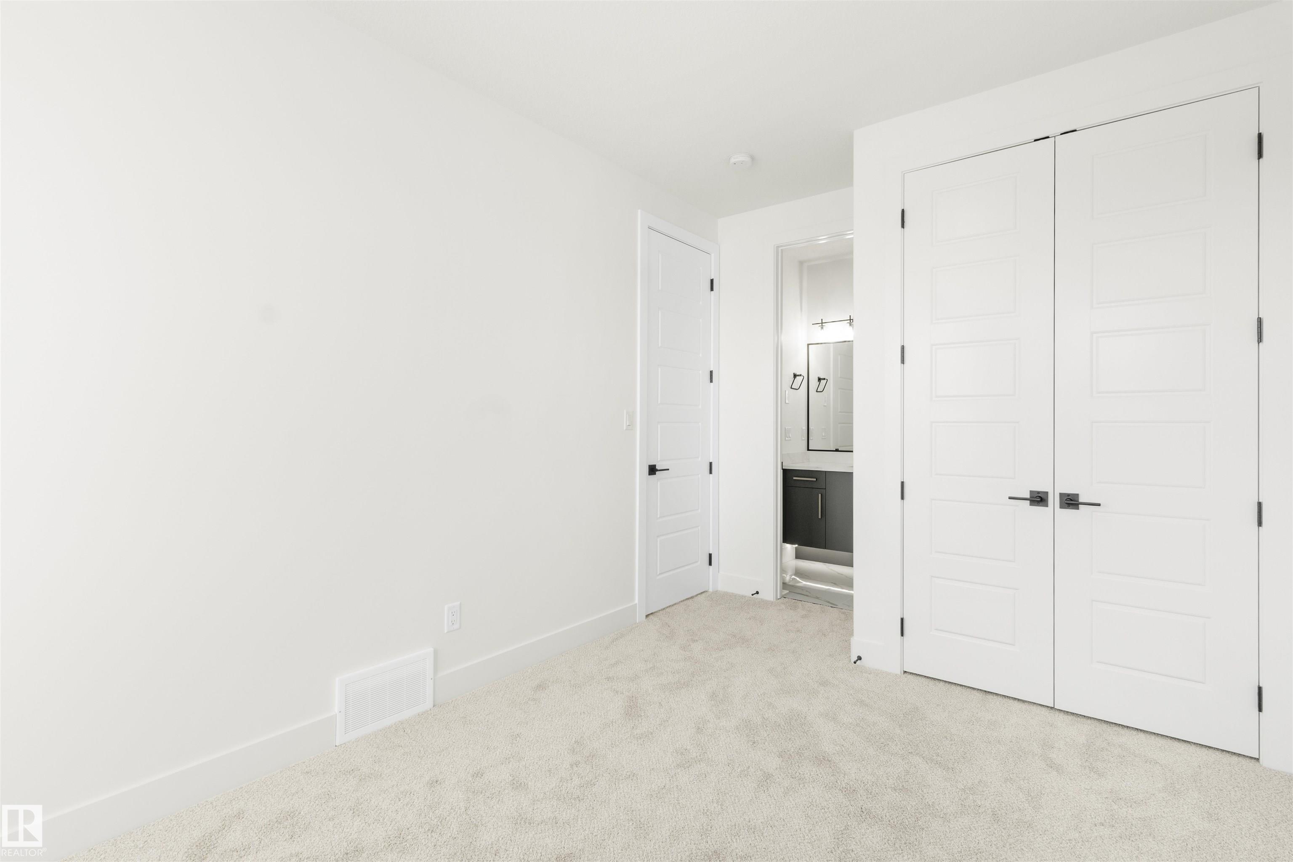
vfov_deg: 72.1
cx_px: 646
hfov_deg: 95.0
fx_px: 593
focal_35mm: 16
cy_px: 431
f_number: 9.5
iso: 200
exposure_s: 1/8
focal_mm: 11
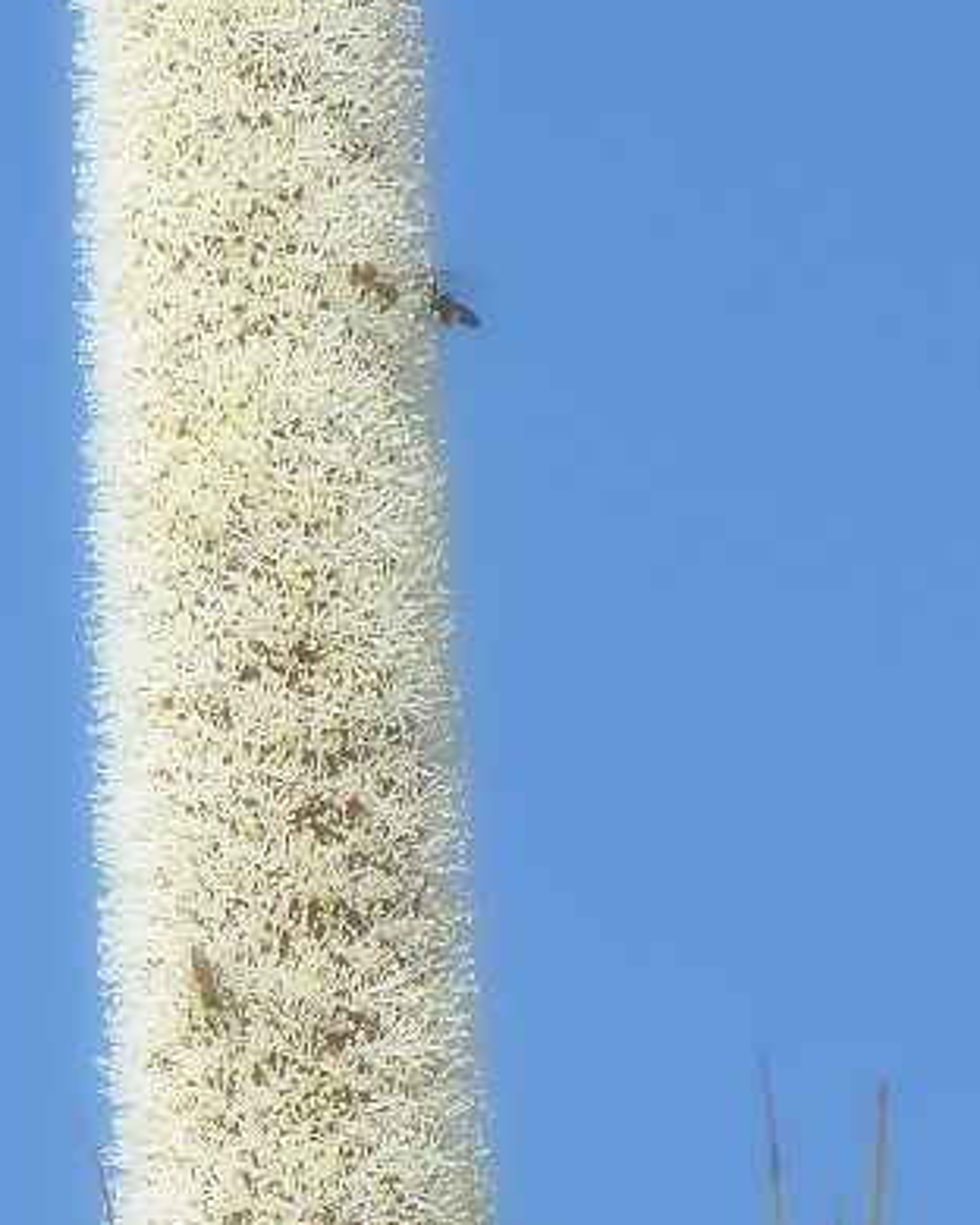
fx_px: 23276
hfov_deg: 2.4
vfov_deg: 3.0
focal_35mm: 642
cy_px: 163
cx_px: 79
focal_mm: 38.4
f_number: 5.6
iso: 80
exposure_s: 1/250
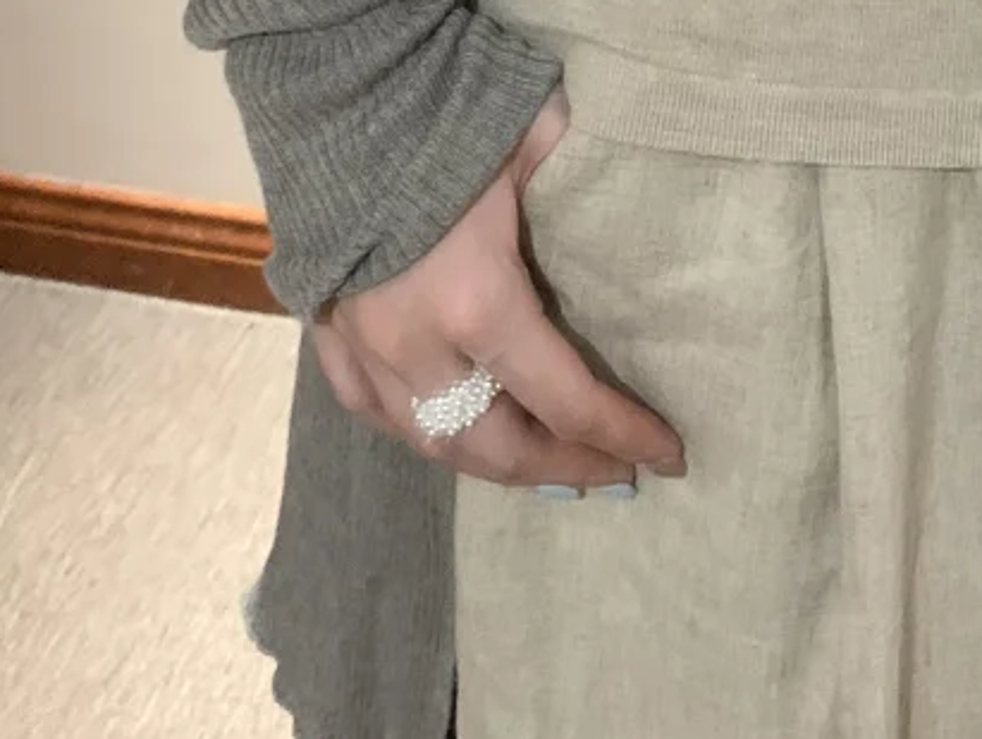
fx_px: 2584
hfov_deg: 20.8
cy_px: -490
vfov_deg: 14.7
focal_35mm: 91
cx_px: 970
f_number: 1.8
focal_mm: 4.25
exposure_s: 1/32
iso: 400
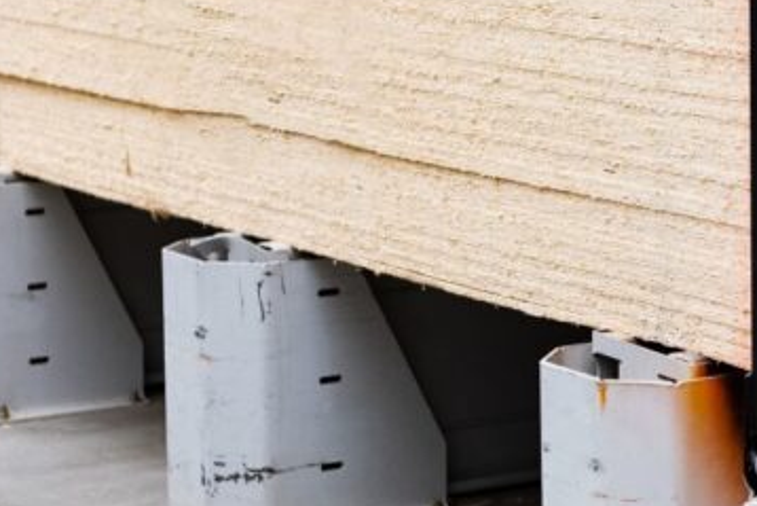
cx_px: 789
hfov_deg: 14.4
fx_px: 2945
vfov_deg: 9.8
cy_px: 187
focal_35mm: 140
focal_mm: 33
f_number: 2.8
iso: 500
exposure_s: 1/125
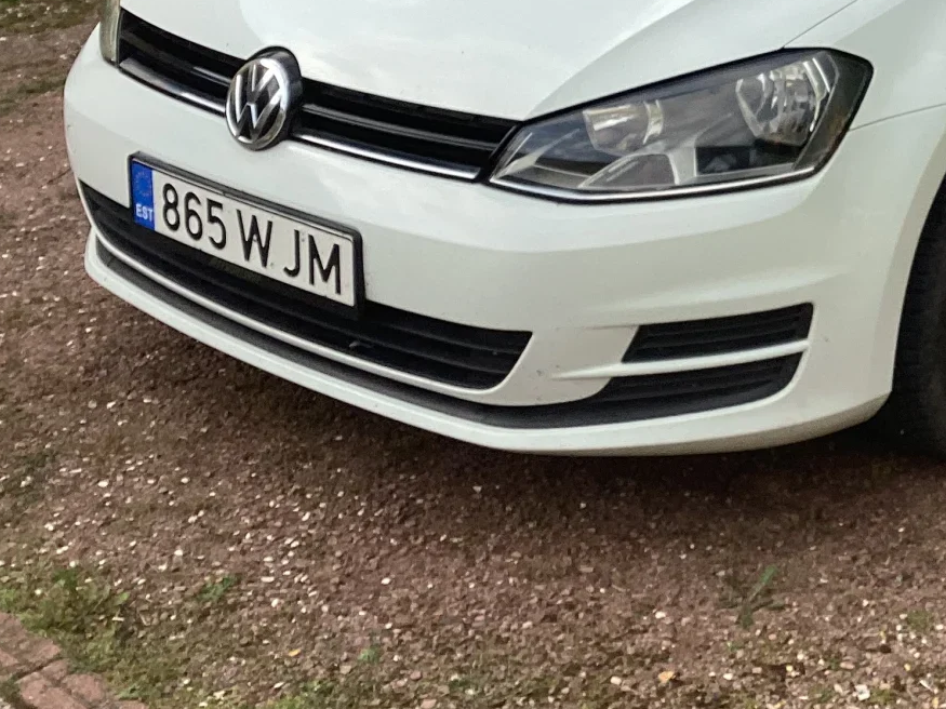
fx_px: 1858
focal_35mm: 68
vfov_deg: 20.9
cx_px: 842
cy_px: 10
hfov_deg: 27.6
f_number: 2.4
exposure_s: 1/529
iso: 25
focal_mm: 3.3
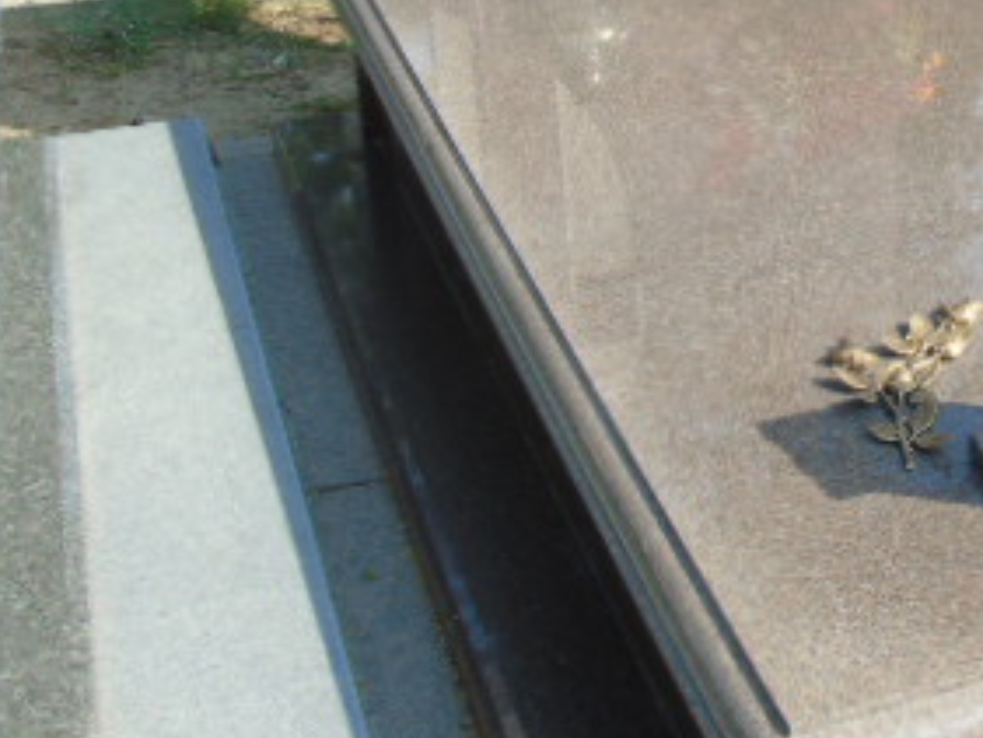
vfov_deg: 21.8
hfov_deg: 27.2
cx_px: 1046
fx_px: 1875
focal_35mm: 66
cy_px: 77
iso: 80
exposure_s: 1/400
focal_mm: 5.2
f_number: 3.6
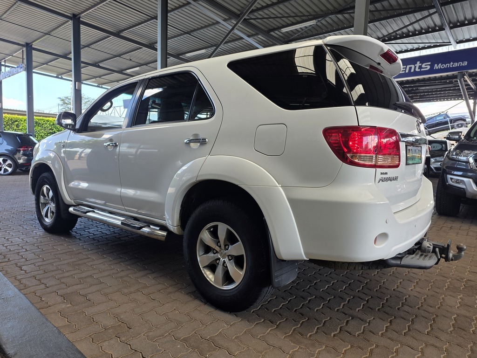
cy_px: 179
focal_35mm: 23
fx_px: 317
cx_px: 238
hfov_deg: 73.9
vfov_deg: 58.9
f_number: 1.7
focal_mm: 6.25
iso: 50
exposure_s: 1/180
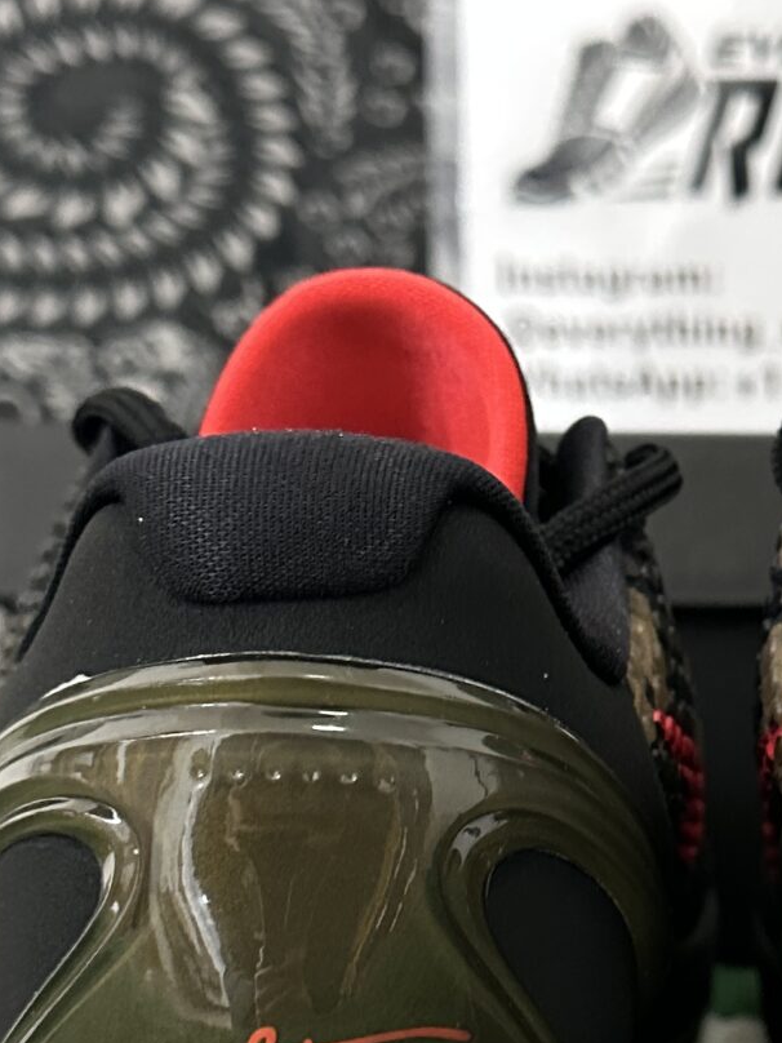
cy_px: 802
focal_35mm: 76
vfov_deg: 25.3
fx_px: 2289
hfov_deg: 19.0
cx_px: 736
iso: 640
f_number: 1.78
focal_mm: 6.86
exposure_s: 1/50
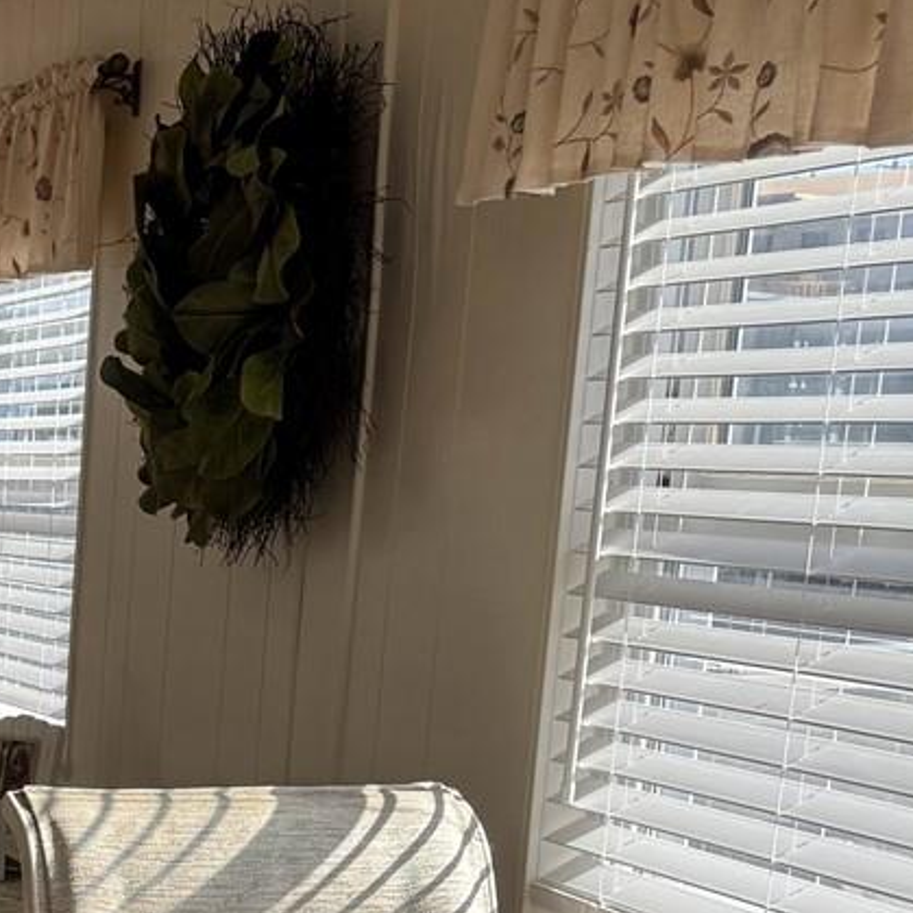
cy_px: 1020
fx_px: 2417
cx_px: -593
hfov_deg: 18.1
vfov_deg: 20.3
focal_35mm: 81
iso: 80
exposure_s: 1/567
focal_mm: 6.76
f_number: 1.78
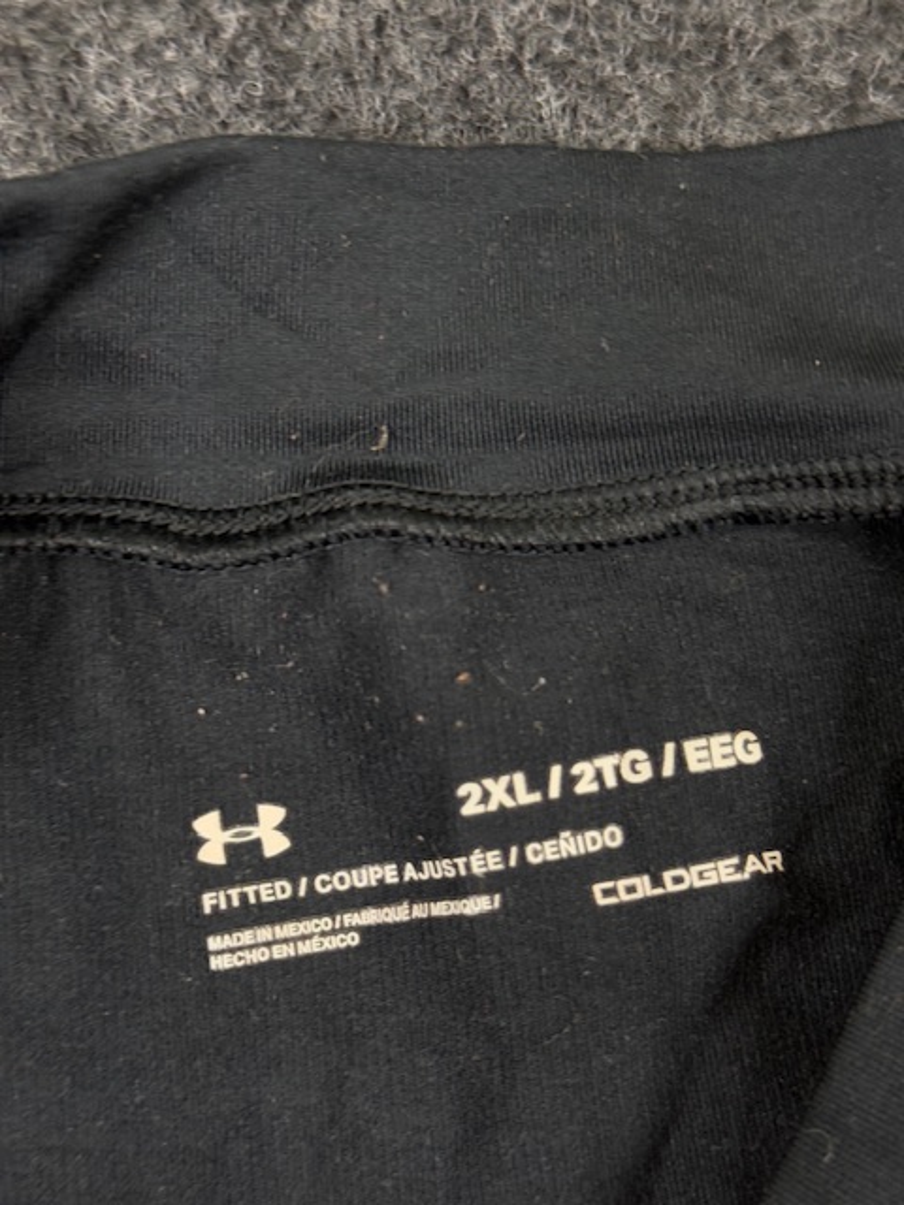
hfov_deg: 30.3
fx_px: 1671
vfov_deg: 39.7
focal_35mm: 48
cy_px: 602
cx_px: 452
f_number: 1.78
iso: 125
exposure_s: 1/50
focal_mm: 6.76
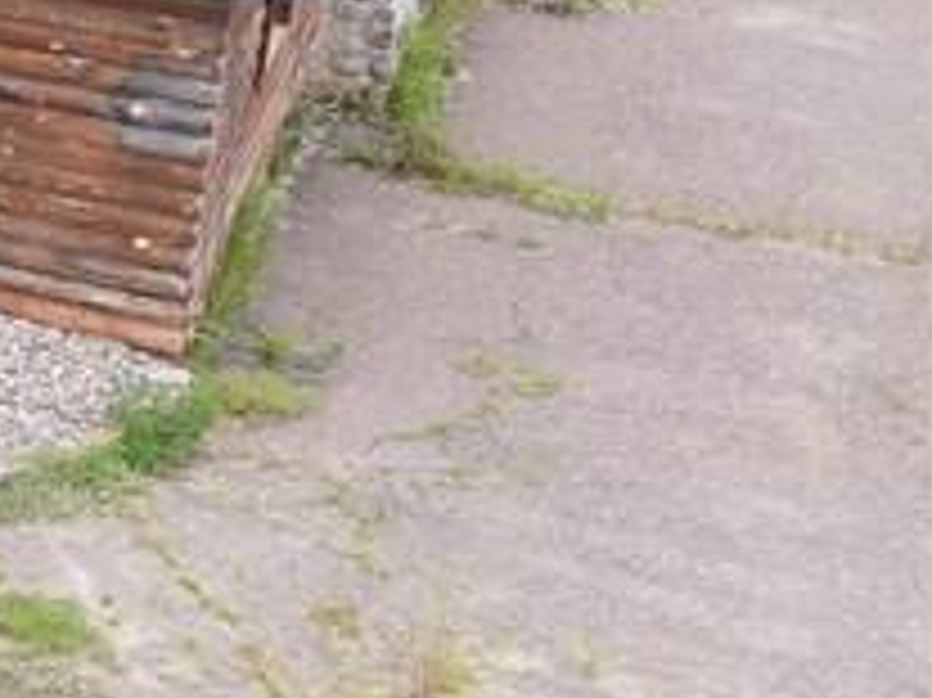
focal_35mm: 119
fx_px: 3202
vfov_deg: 12.2
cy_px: -95
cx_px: -1355
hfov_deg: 12.6
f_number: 2.8
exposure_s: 1/240
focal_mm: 4.5
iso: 110
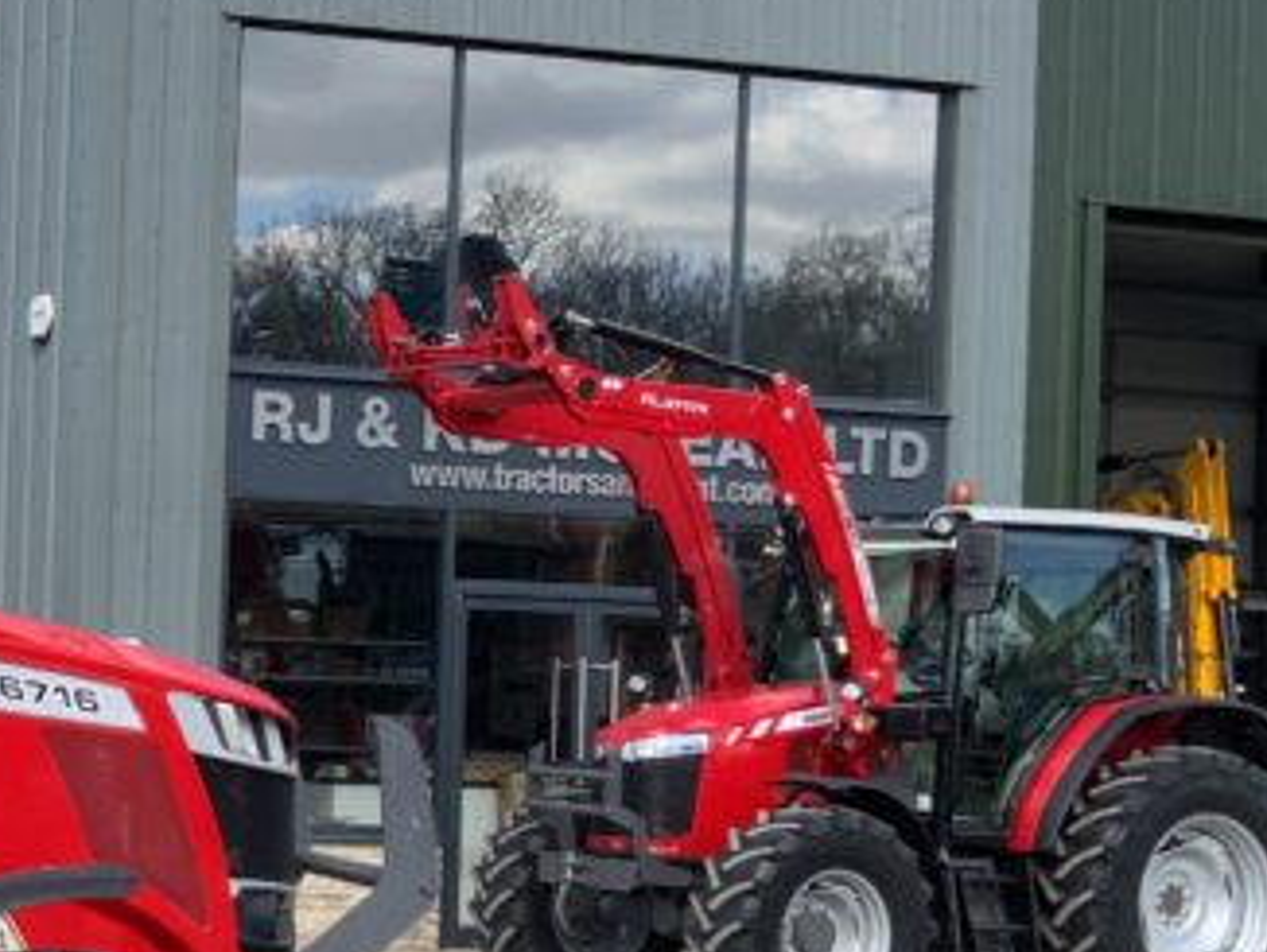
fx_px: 3333
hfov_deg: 19.8
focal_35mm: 91
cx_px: -369
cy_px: 595
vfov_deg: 16.2
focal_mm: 3
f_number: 1.8
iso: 16
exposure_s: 1/719
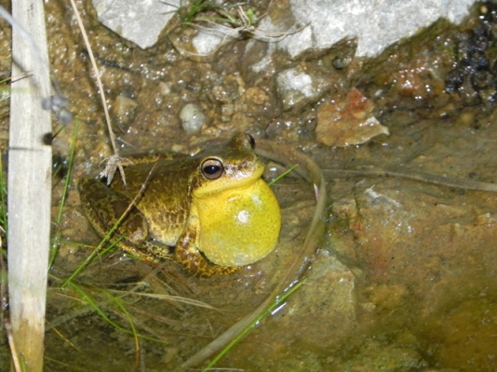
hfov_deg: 9.3
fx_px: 3042
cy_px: 186
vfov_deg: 7.0
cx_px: 248
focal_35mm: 212
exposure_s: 1/30
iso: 200
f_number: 4.5
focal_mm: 37.7
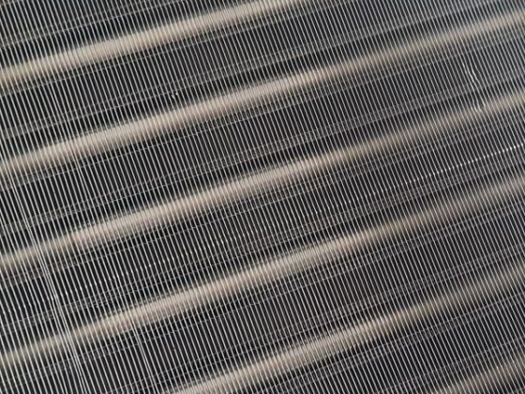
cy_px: 206
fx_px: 986
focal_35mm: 65
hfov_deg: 29.7
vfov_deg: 22.6
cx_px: 329
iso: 320
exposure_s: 1/50
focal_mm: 5.4
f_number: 1.8
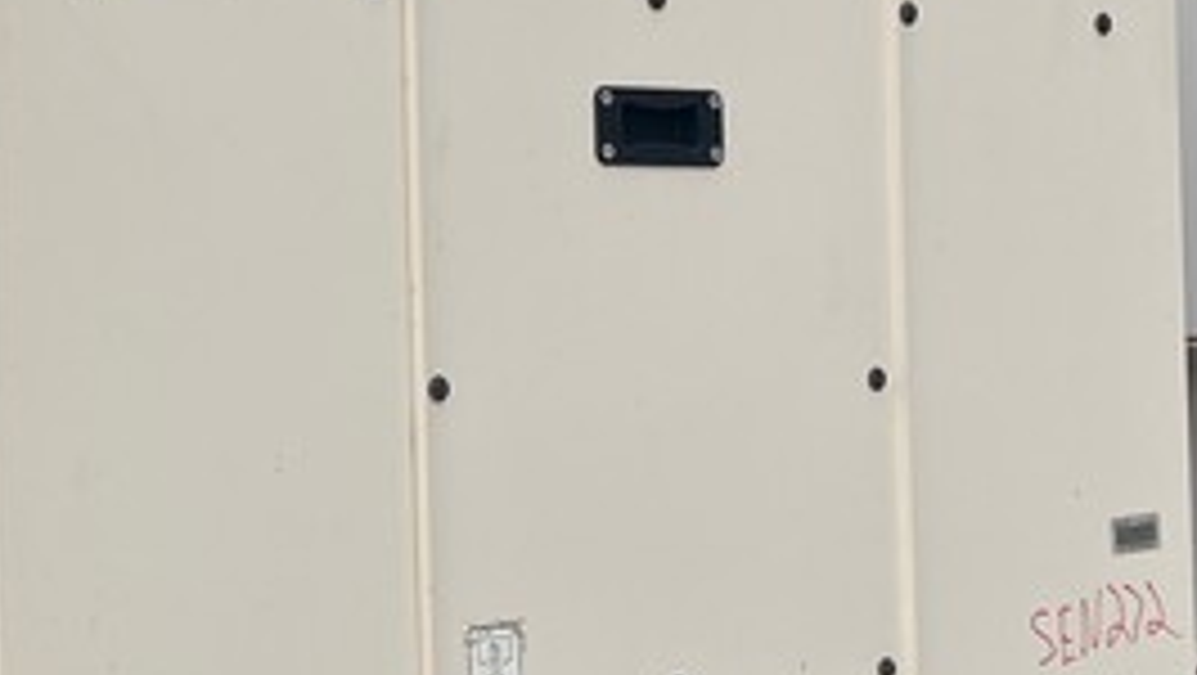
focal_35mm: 109
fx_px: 3462
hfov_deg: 19.3
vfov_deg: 11.1
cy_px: 292
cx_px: 166
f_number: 1.6
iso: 50
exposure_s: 1/1175
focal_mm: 5.1
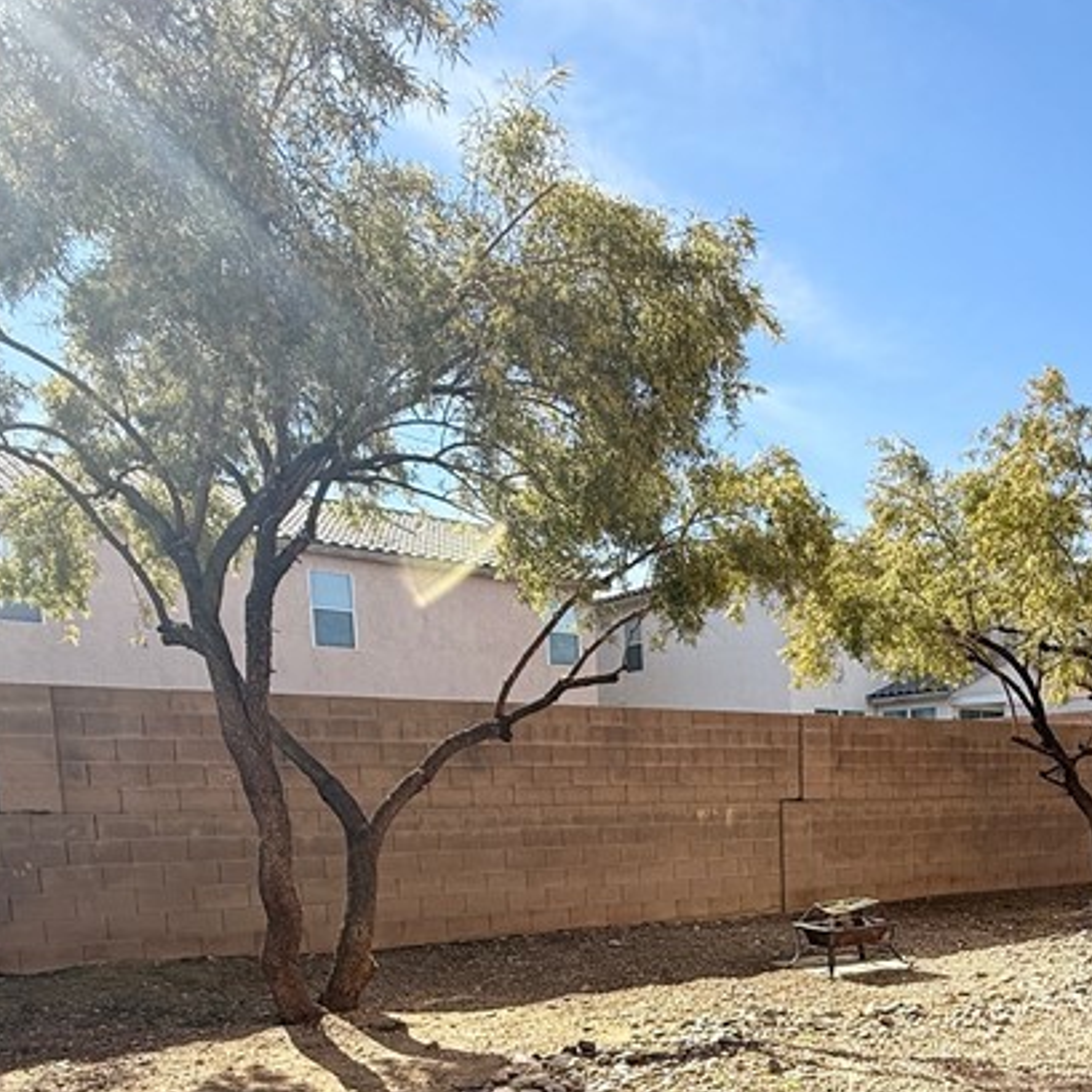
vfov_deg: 48.1
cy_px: 942
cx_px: 822
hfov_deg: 50.3
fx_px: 1106
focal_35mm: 31
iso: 50
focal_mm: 2.22
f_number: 2.2
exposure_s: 1/864
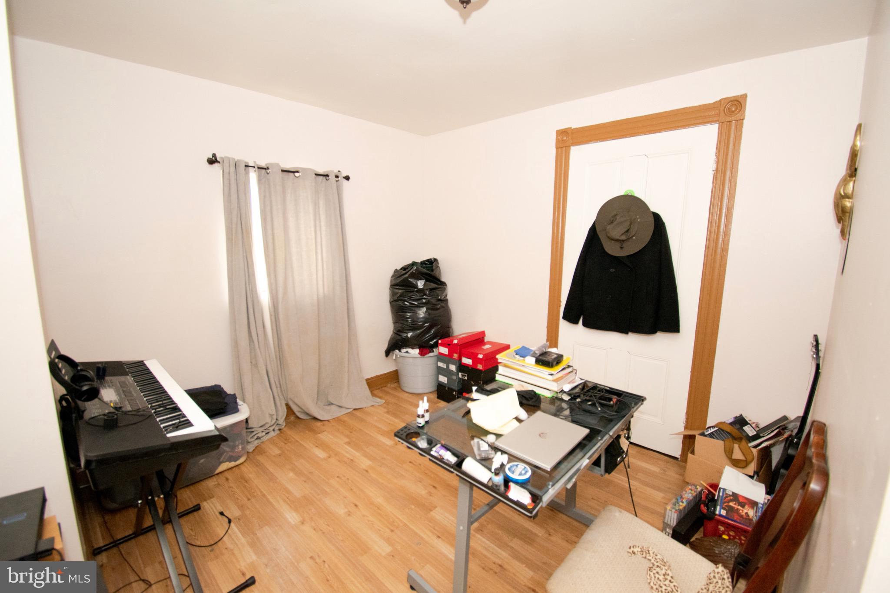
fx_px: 371
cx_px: 445
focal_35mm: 15
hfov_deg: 100.4
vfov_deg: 77.3
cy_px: 296
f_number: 4.5
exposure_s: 1/200
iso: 640
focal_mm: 10
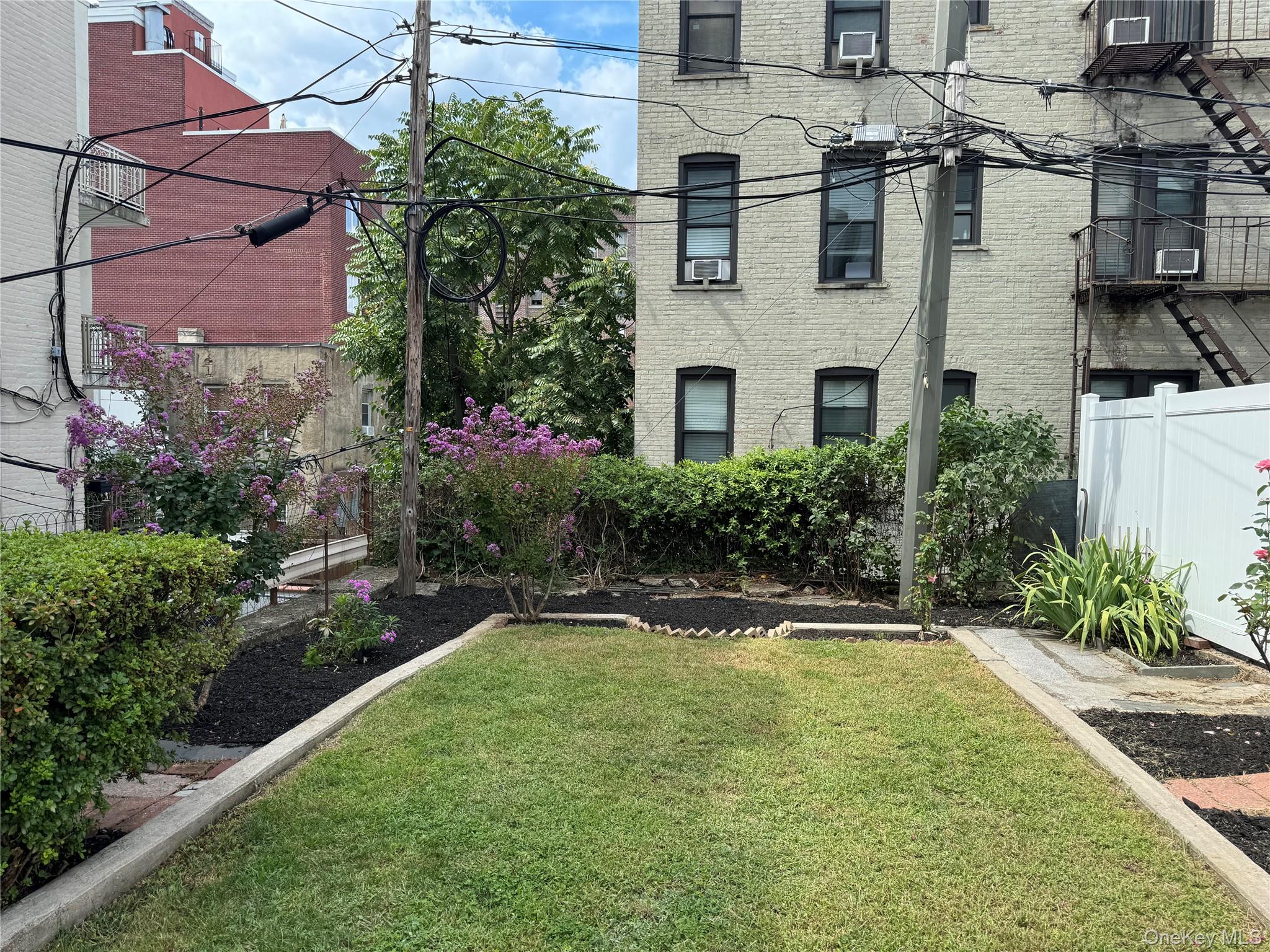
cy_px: 476
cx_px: 635
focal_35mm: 24
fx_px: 881
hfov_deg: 71.6
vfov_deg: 56.8
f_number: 1.78
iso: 80
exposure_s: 1/1261
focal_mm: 6.76
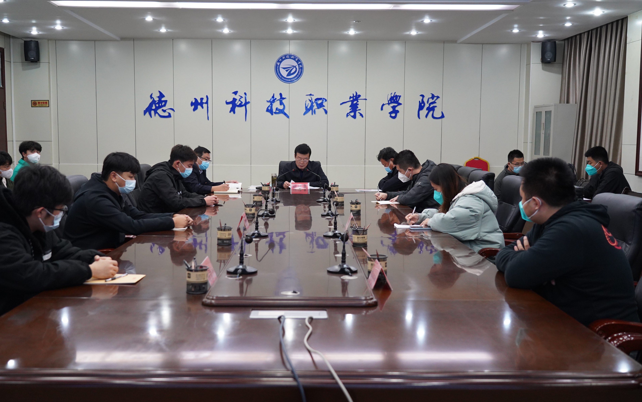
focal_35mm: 39
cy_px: 200
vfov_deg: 32.8
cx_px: 312
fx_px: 682
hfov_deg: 50.4
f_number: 4
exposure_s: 1/125
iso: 3200
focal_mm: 37
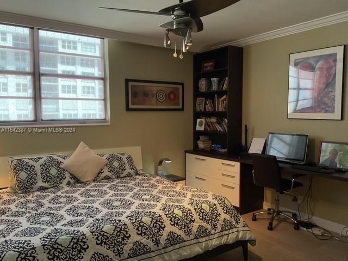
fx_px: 292
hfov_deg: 61.7
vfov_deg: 48.2
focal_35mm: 29
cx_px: 174
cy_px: 130
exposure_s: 1/120
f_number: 1.8
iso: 40
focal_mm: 3
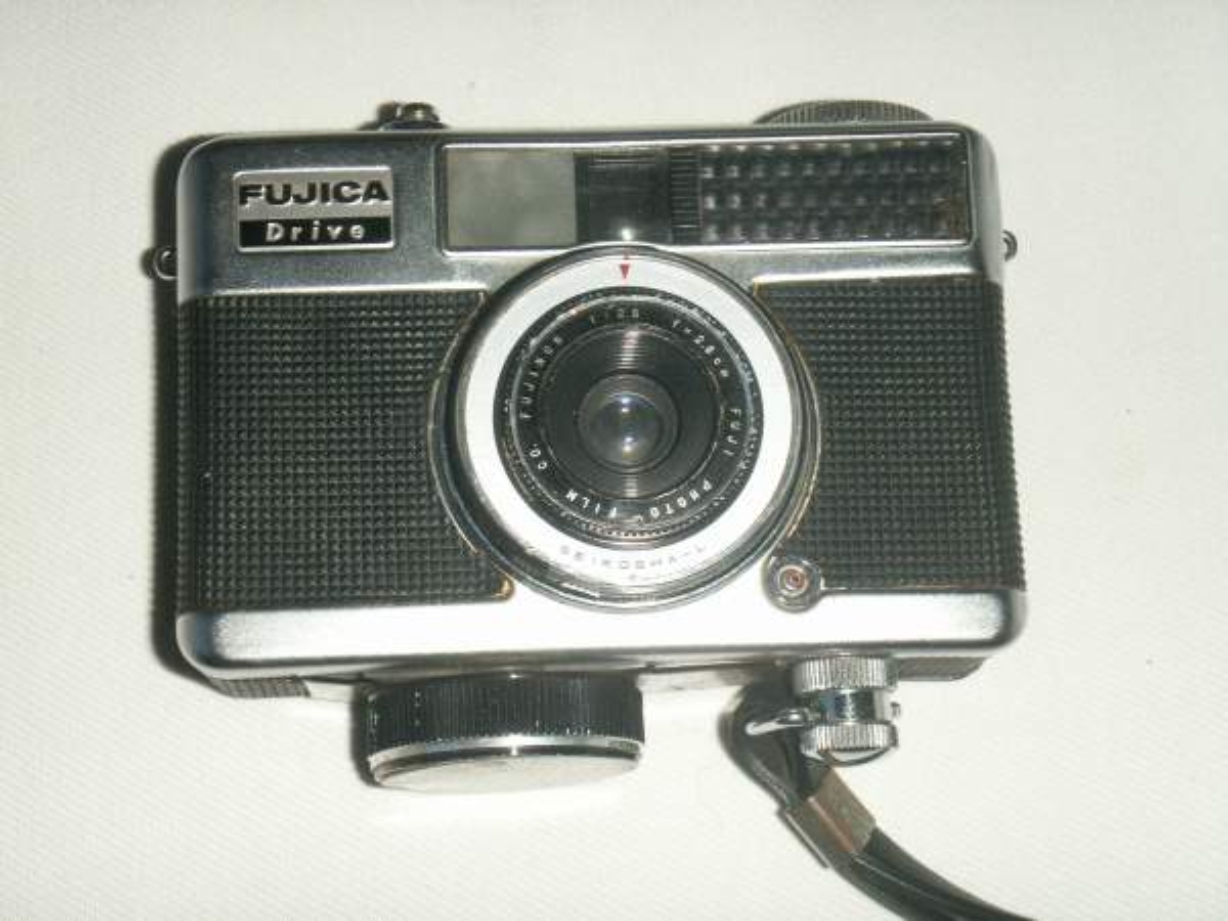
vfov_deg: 23.3
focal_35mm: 63
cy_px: 460
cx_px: 614
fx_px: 2235
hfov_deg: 30.7
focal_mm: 13
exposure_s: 1/40
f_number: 7.1
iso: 160
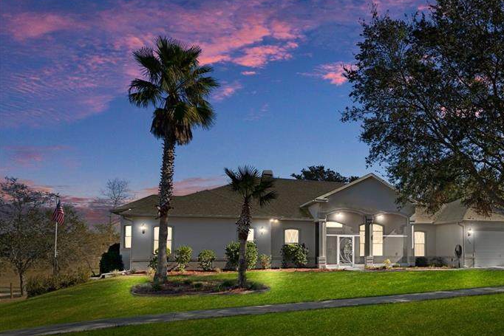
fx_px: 378
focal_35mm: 27
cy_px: 241
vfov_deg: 46.6
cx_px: 377
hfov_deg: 63.5
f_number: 8
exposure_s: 1/100
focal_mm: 12
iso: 320
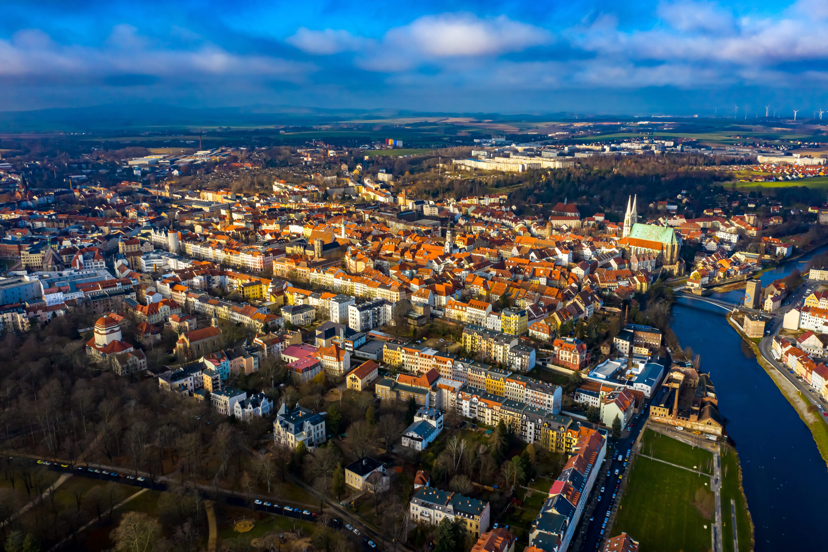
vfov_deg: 46.4
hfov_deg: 65.5
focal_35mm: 28
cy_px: 276
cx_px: 414
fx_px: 644
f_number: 5.6
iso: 100
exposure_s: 1/320
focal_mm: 10.3
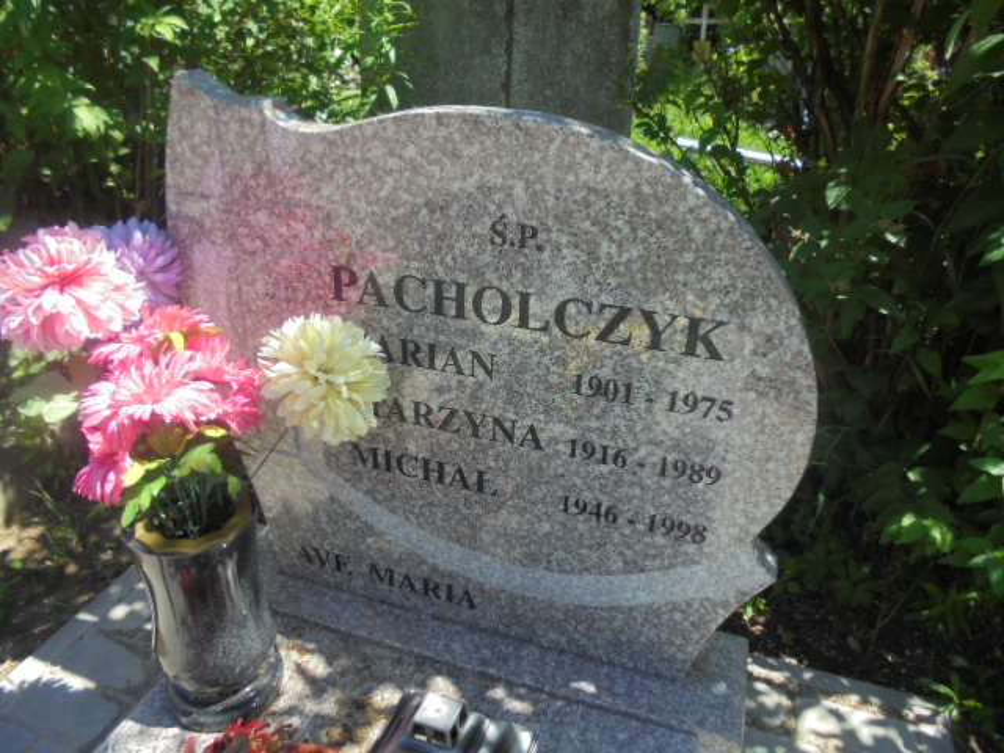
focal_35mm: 26
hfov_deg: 67.3
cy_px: 376
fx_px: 754
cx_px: 502
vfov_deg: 53.1
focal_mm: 4.6
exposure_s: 1/320
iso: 100
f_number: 3.5
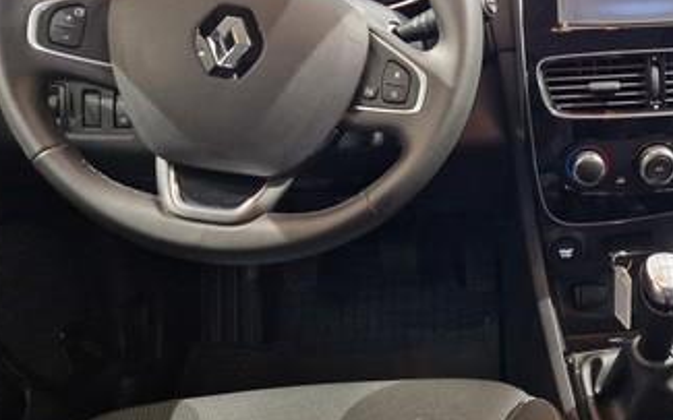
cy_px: 209
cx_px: 565
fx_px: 880
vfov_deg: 26.9
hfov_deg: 39.7
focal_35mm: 48
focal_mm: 5.4
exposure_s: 1/33
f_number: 1.8
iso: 500
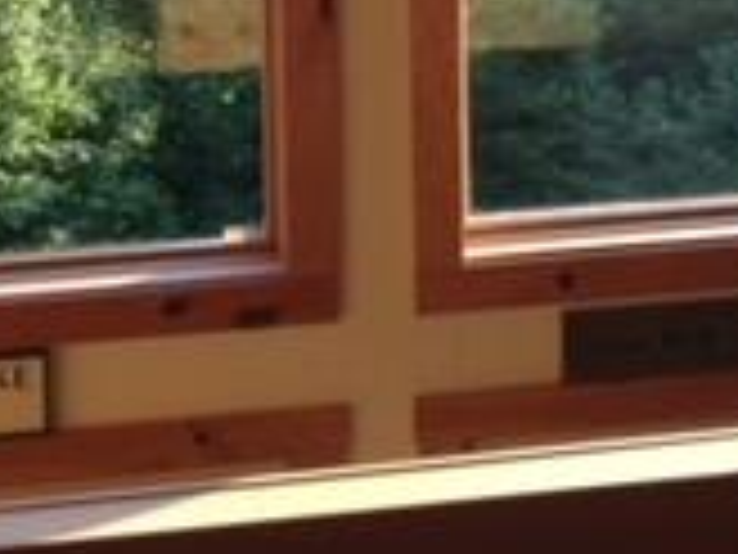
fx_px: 2921
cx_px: 734
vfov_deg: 10.5
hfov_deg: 14.2
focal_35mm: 137
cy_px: -252
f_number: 2.4
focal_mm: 4.28
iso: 64
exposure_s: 1/120
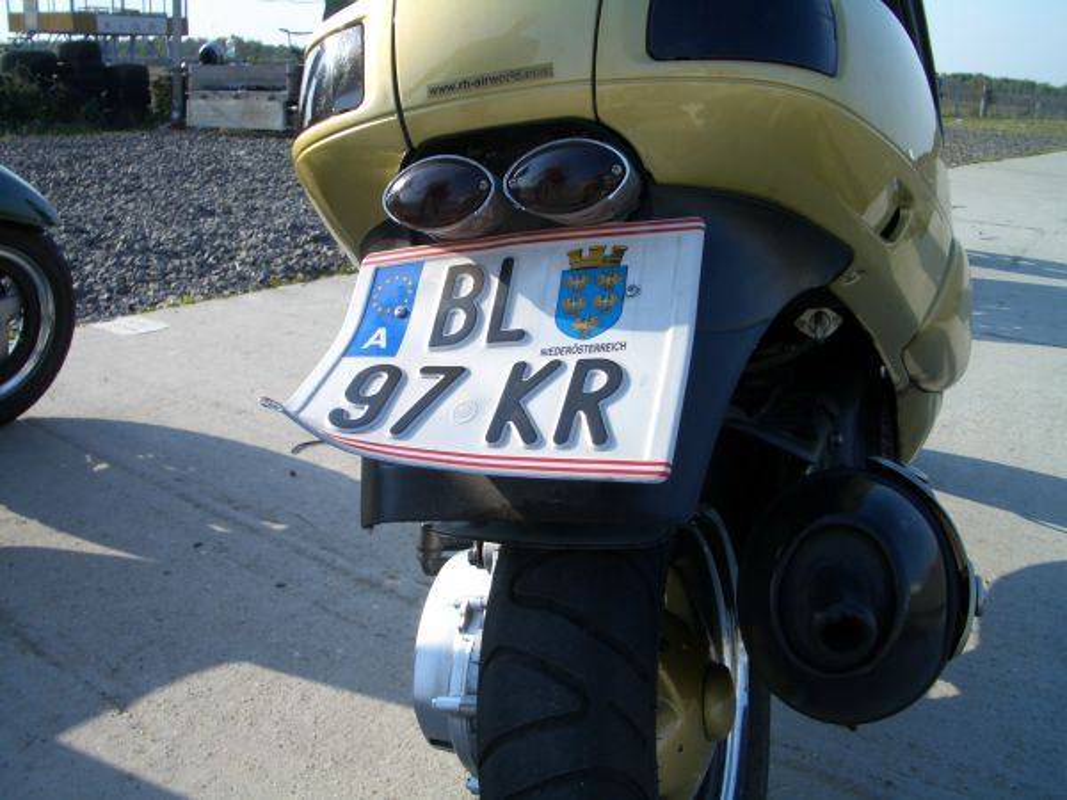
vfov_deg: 40.7
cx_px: 534
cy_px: 400
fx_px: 1079
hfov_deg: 52.6
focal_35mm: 35
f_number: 4.3
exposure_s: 1/320
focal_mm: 5.8
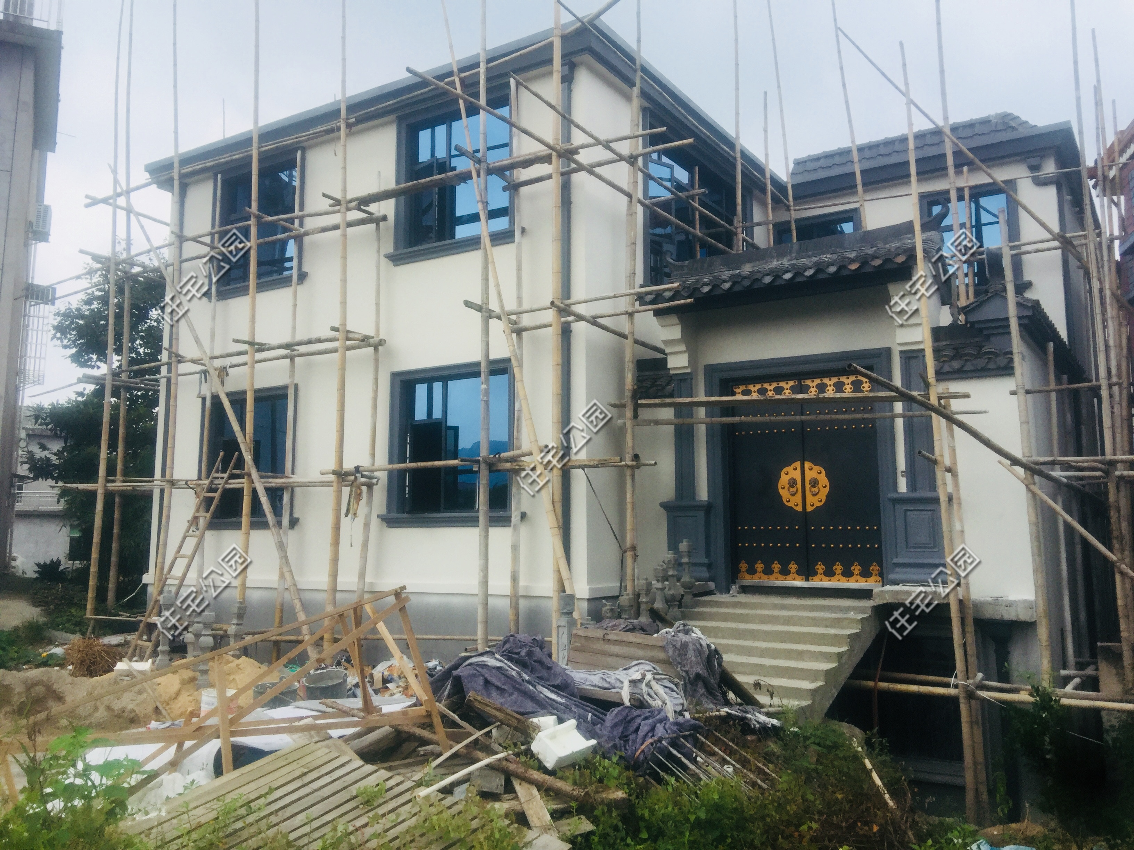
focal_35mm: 29
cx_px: 567
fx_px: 950
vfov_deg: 48.2
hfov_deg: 61.7
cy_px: 425
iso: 32
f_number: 2.2
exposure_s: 1/1276
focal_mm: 4.15
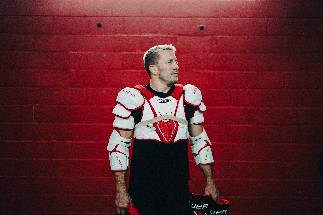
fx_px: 448
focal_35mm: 50
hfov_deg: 39.6
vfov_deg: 27.0
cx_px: 162
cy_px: 108
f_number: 1.8
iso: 560
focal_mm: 50
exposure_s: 1/320
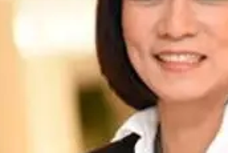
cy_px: 206
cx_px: 147
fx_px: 3220
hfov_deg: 4.1
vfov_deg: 2.7
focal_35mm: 508
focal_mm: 112
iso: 2500
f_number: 4
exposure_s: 1/200
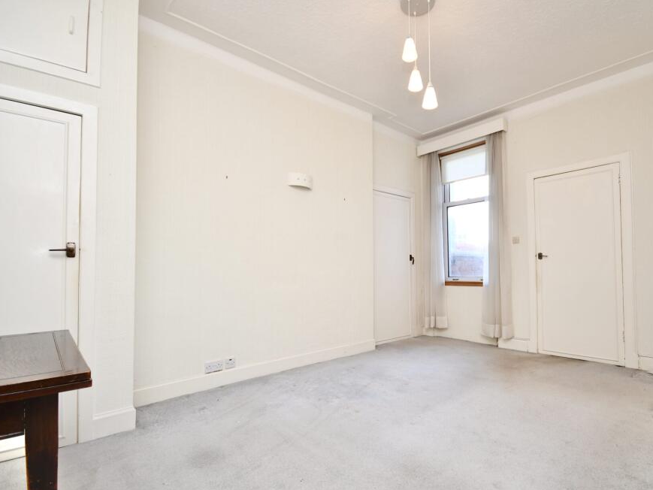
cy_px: 256
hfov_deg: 90.3
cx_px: 379
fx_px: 321
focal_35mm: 17
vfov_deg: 74.7
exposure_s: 1/60
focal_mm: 10
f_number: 4
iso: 500
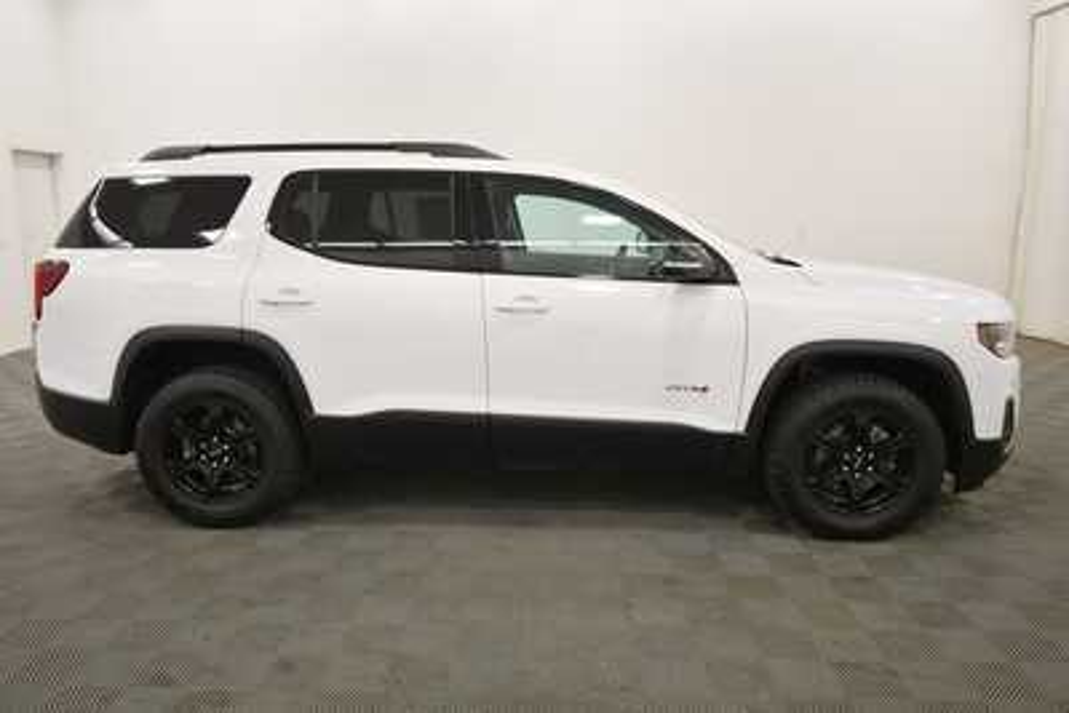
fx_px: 802
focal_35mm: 27
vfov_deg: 48.0
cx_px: 534
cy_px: 356
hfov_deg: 67.4
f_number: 5.3
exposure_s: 1/200
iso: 800
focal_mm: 18
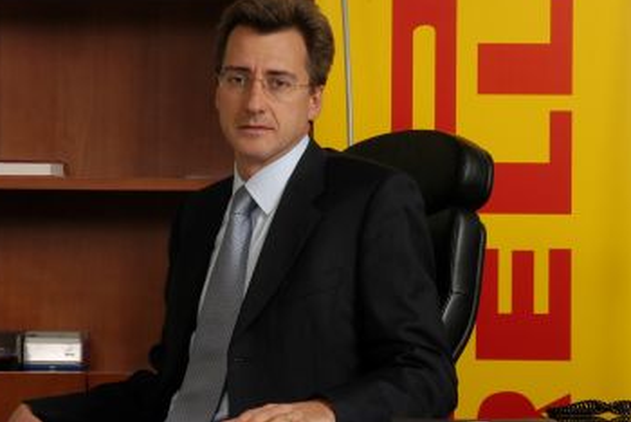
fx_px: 4221
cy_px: 190
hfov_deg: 8.5
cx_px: 265
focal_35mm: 241
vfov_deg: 5.7
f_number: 11
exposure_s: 1/160
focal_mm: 125
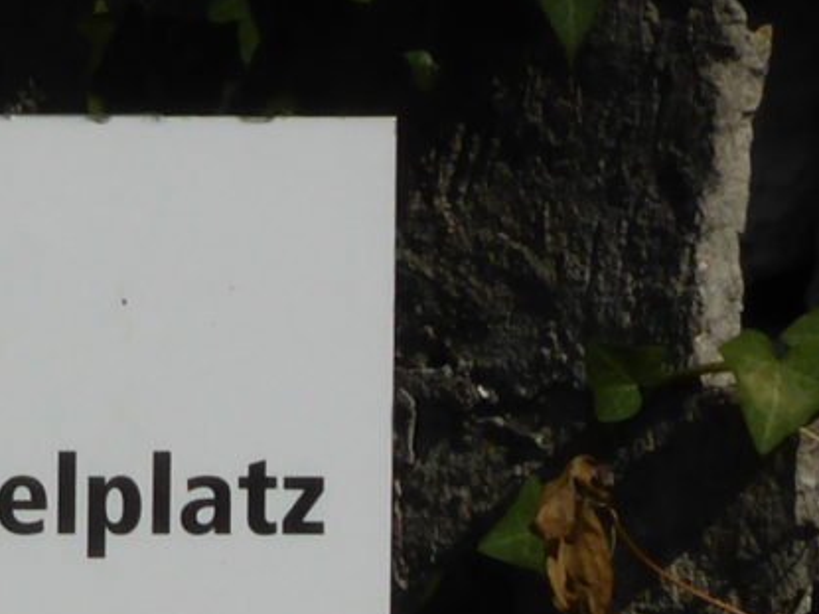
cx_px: -949
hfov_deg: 4.3
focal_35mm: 449
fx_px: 10620
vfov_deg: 3.3
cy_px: 1149
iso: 100
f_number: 6.3
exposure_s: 1/2000
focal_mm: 15.1
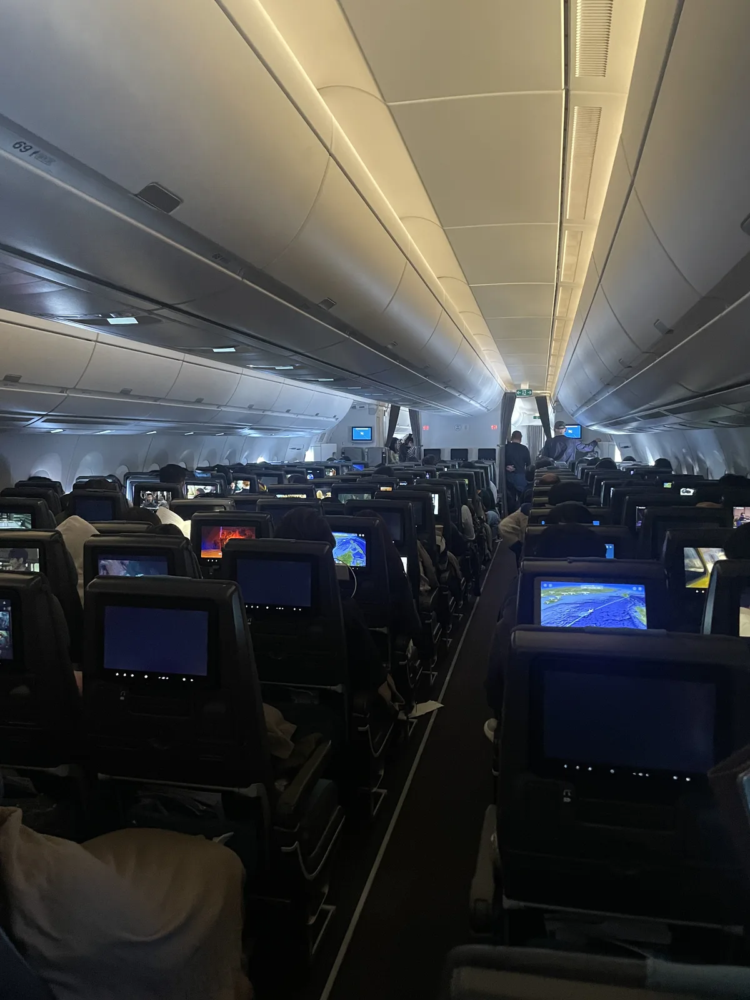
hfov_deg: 53.1
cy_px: 500
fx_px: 751
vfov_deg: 67.3
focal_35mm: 26
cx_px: 375
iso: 640
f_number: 1.6
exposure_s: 1/29
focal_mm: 4.2
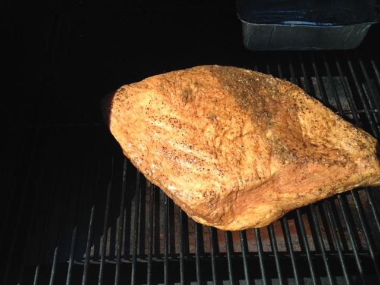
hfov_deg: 55.4
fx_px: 362
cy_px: 142
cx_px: 190
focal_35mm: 33
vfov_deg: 42.9
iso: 50
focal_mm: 4.12
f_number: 2.4
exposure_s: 1/903
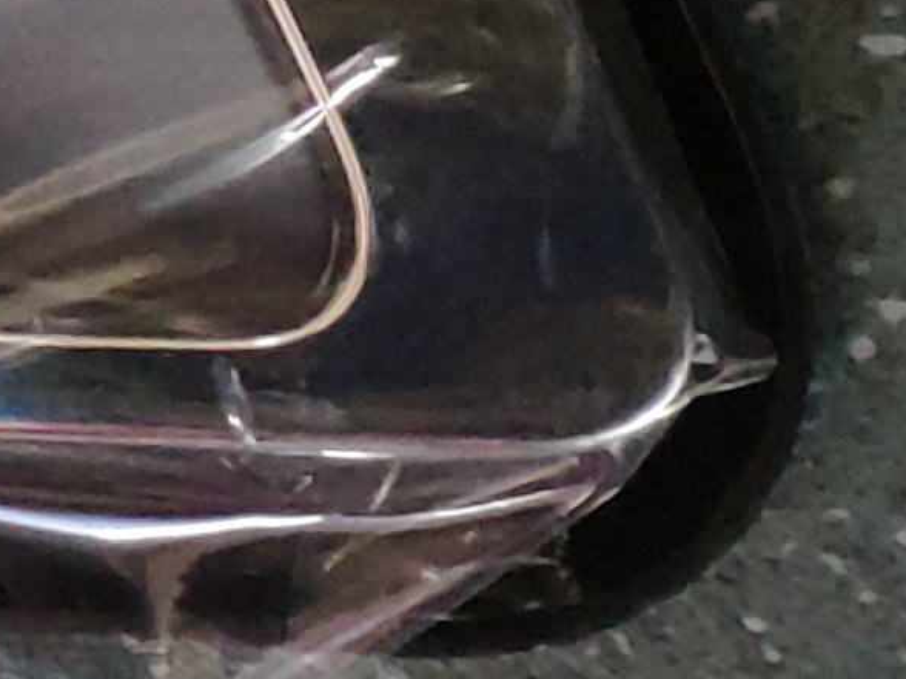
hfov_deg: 13.0
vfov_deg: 12.4
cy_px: -605
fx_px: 2827
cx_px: -1359
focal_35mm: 108
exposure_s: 1/25
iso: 939
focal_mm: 4.22
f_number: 1.8
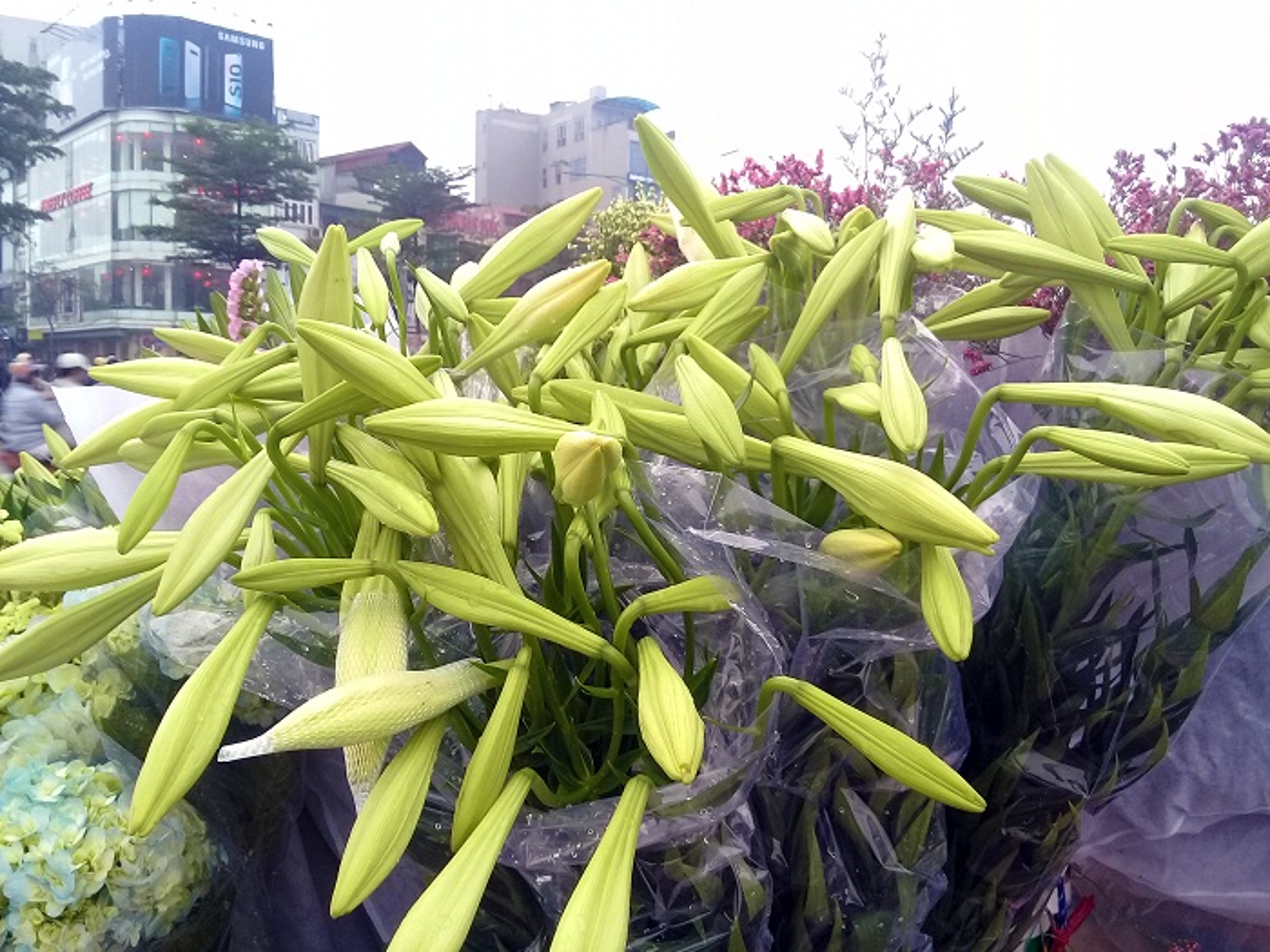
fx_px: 1137
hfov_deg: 58.4
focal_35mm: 31
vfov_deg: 45.4
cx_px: 635
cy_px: 476
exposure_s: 1/50
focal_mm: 3.3
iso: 50
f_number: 2.2
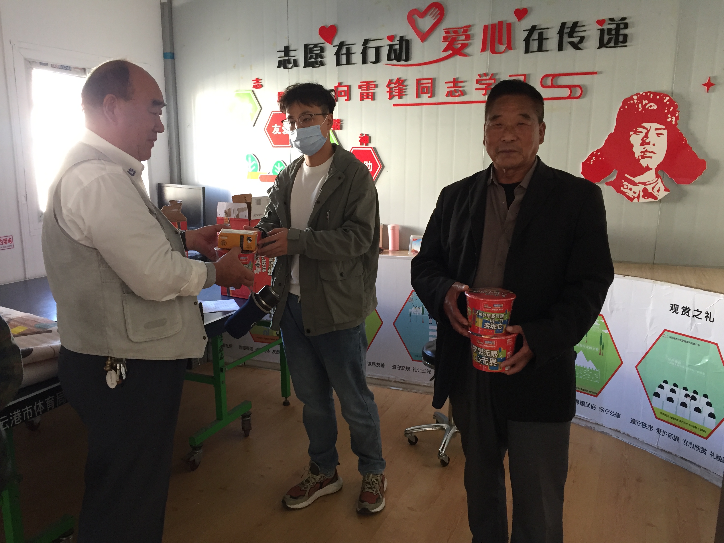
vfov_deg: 48.2
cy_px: 272
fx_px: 607
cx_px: 362
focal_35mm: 29
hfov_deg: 61.7
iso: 160
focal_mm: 4.15
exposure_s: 1/33
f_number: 2.2
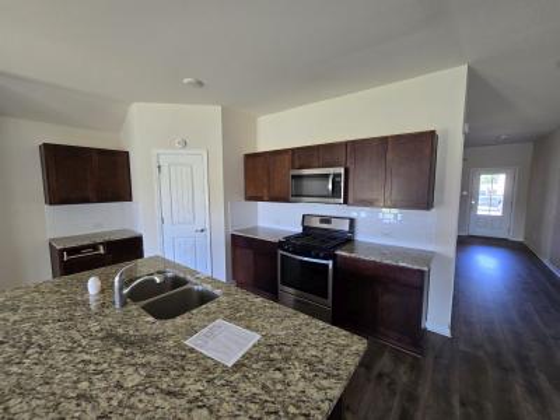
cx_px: 280
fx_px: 210
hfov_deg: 106.2
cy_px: 210
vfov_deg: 89.9
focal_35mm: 13
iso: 160
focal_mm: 2.2
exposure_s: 1/60
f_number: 2.2
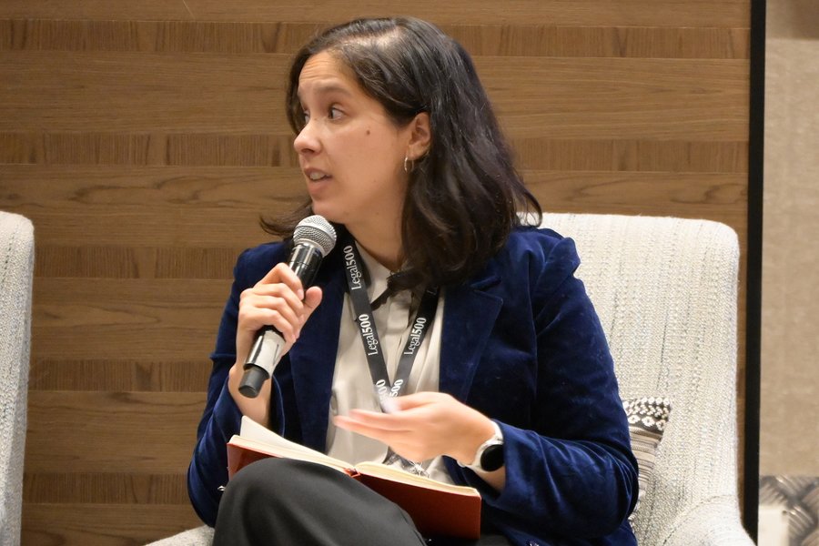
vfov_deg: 8.8
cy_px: 273
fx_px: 3549
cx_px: 410
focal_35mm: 156
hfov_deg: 13.2
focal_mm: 104
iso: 6400
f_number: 5.6
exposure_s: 1/15
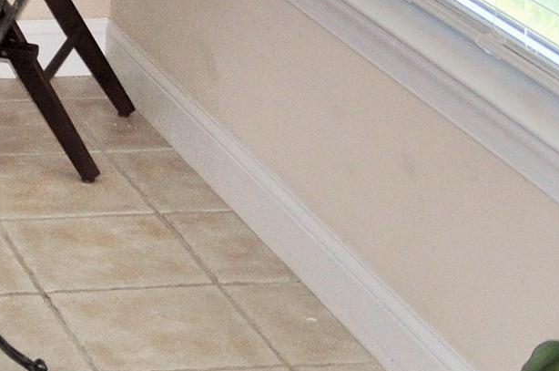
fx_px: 2046
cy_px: -392
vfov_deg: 9.6
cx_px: -484
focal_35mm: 132
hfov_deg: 13.7
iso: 400
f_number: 3.5
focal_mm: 18
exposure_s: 1/125
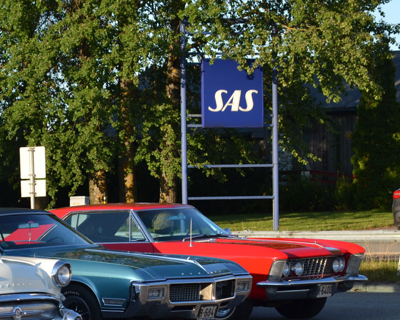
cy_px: 208
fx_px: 2273
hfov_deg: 10.0
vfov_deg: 8.1
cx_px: -33
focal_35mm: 192
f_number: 6.3
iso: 100
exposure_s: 1/160
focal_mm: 62
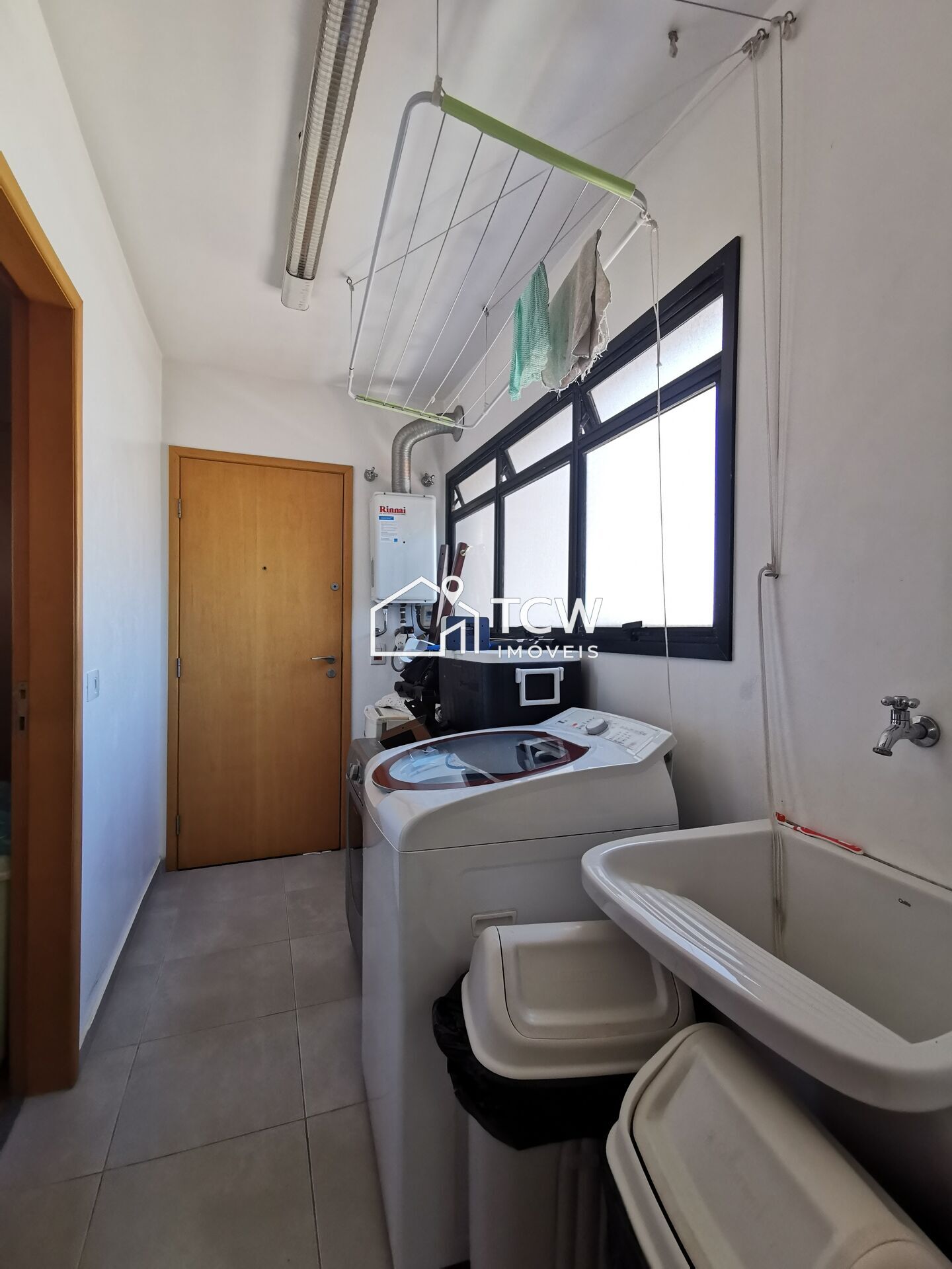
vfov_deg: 94.5
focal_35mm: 16
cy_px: 634
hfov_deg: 78.1
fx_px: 587
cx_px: 476
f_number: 2.2
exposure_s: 1/60
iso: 250
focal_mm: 2.35
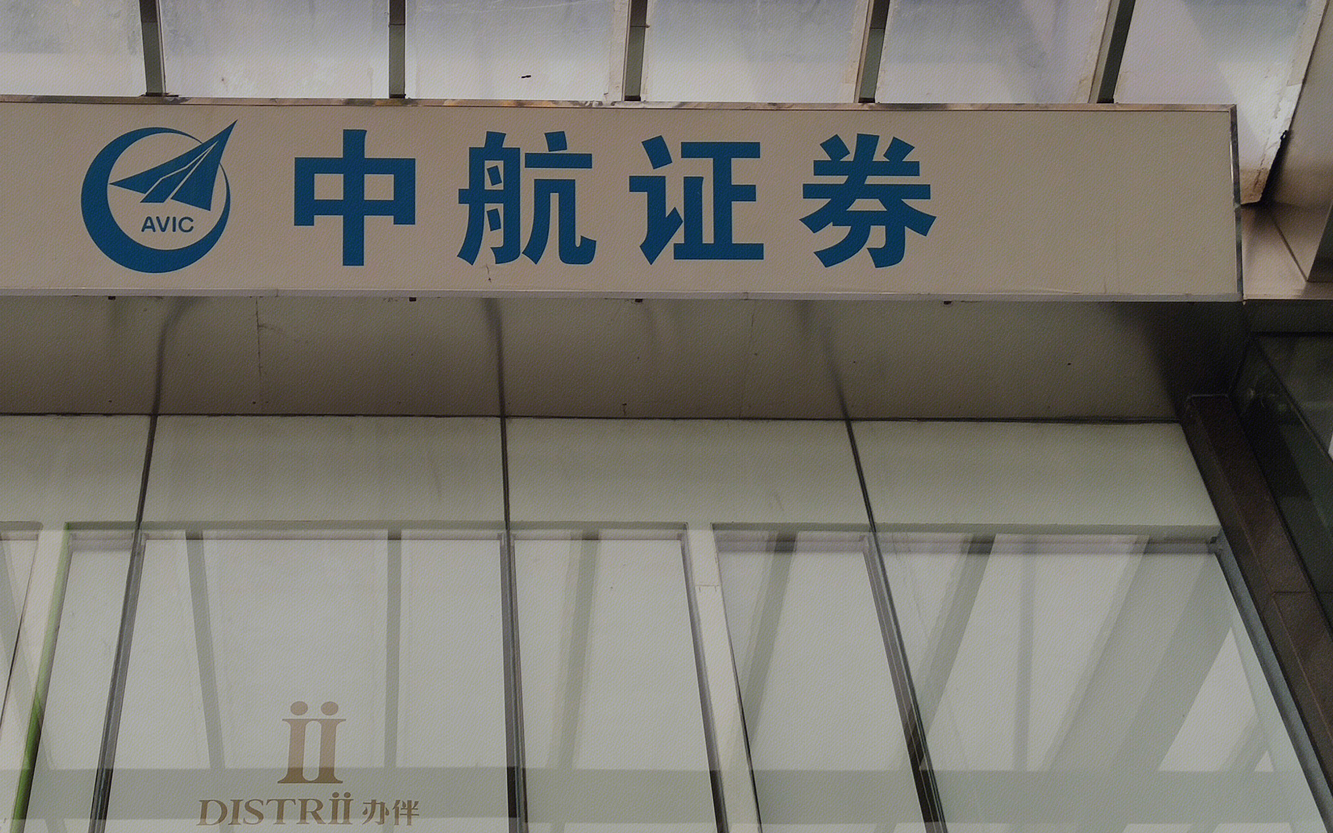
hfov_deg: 36.1
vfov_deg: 23.0
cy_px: 235
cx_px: 502
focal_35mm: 56
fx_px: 2034
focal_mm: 4.75
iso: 112
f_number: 1.75
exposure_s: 1/300
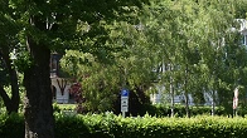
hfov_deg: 16.6
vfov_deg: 9.2
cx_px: 145
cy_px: -40
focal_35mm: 130
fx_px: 848
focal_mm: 27
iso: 200
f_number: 11
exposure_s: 1/160
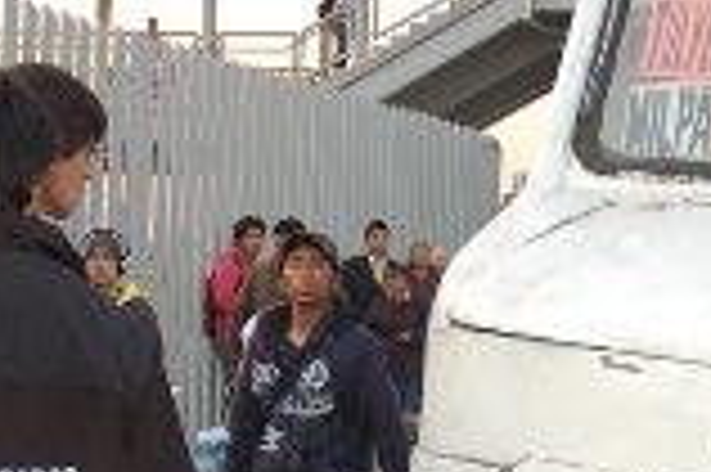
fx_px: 2012
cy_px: 378
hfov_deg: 19.9
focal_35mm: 102
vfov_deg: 13.3
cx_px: 518
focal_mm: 24
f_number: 3.8
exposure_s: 1/80
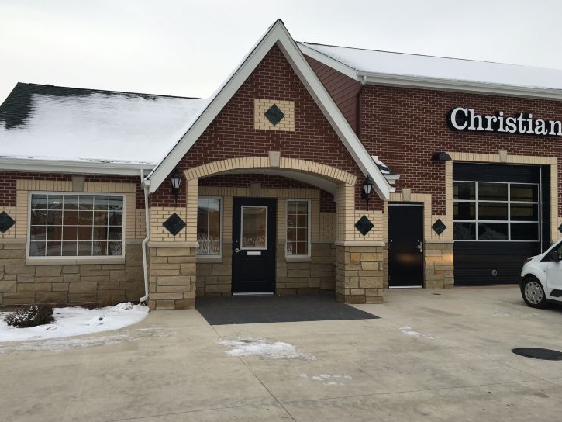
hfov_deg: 56.7
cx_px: 257
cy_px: 202
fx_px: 520
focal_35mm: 32
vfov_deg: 44.2
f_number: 2.2
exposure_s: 1/141
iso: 25
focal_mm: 4.15
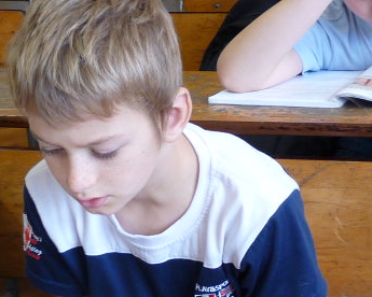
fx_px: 958
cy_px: 98
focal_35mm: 87
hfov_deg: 21.7
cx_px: 295
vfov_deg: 17.6
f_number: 2.8
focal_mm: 4.8
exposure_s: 1/30
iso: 160
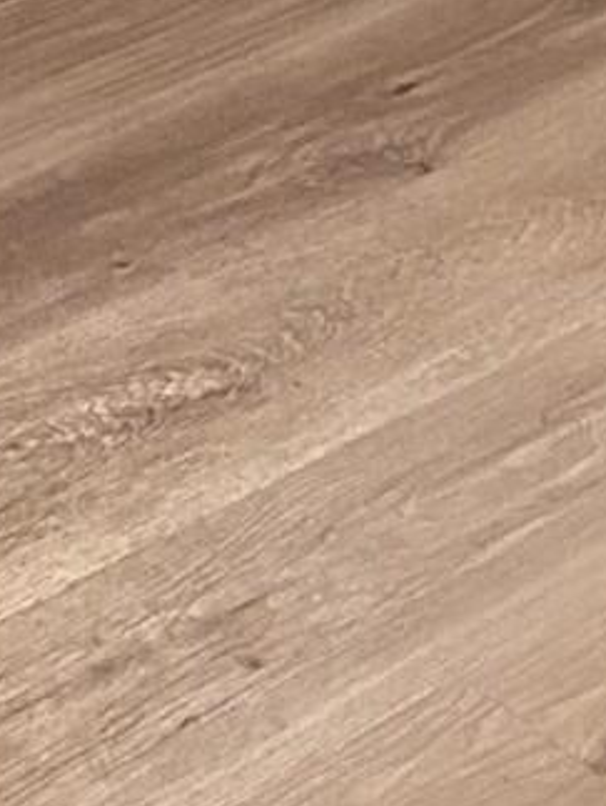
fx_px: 3984
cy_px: -1417
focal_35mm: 171
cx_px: -274
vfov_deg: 9.6
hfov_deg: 8.5
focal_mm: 6.86
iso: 640
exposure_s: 1/60
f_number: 1.78
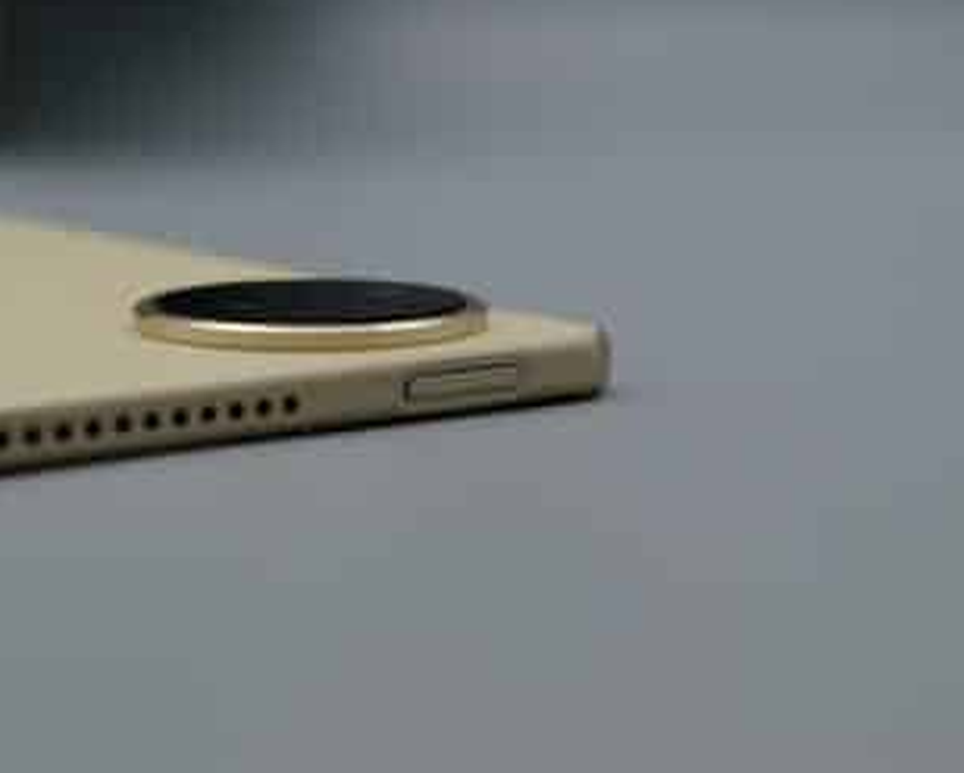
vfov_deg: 17.3
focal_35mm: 89
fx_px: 2542
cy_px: 388
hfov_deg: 21.5
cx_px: 451
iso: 320
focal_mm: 50
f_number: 6.4
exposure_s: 1/150
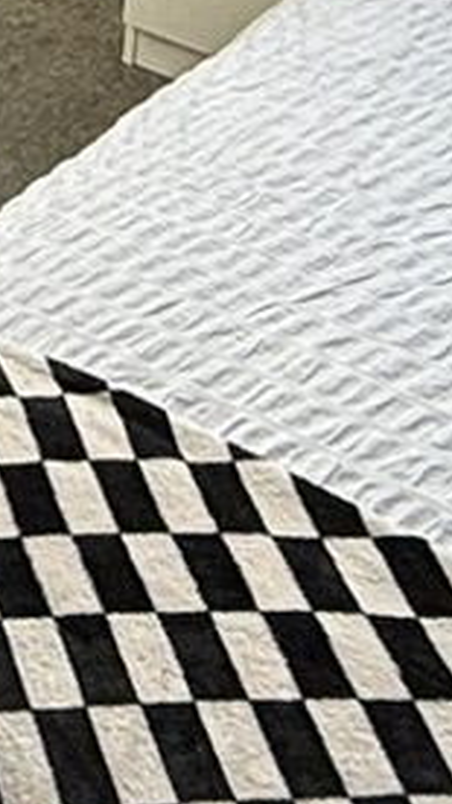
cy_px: -507
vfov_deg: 16.7
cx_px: -557
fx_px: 2411
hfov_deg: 9.7
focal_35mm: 113
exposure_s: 1/152
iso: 50
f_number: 2.2
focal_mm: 2.22
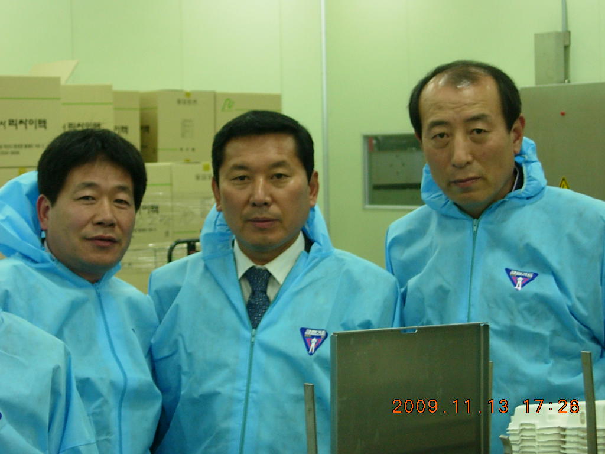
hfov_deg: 21.3
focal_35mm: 92
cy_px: 227
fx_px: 1608
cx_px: 302
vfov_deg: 16.1
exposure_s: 1/23.2
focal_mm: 19.1
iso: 200
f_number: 4.3
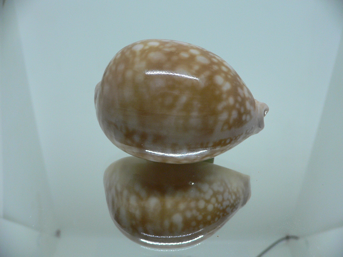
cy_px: 128
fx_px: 347
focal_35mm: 35
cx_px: 172
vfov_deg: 40.7
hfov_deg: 52.6
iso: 150
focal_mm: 4.6
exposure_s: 1/60
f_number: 2.8
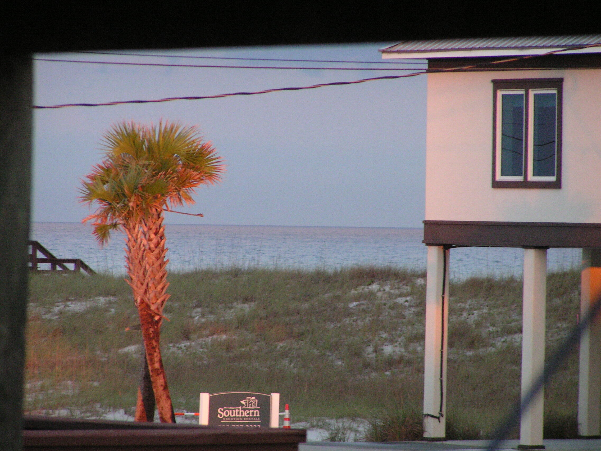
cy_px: 226
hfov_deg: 5.5
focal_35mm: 363
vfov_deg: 4.1
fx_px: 6302
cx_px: 300
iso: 200
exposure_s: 1/200
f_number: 3.5
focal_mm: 60.2
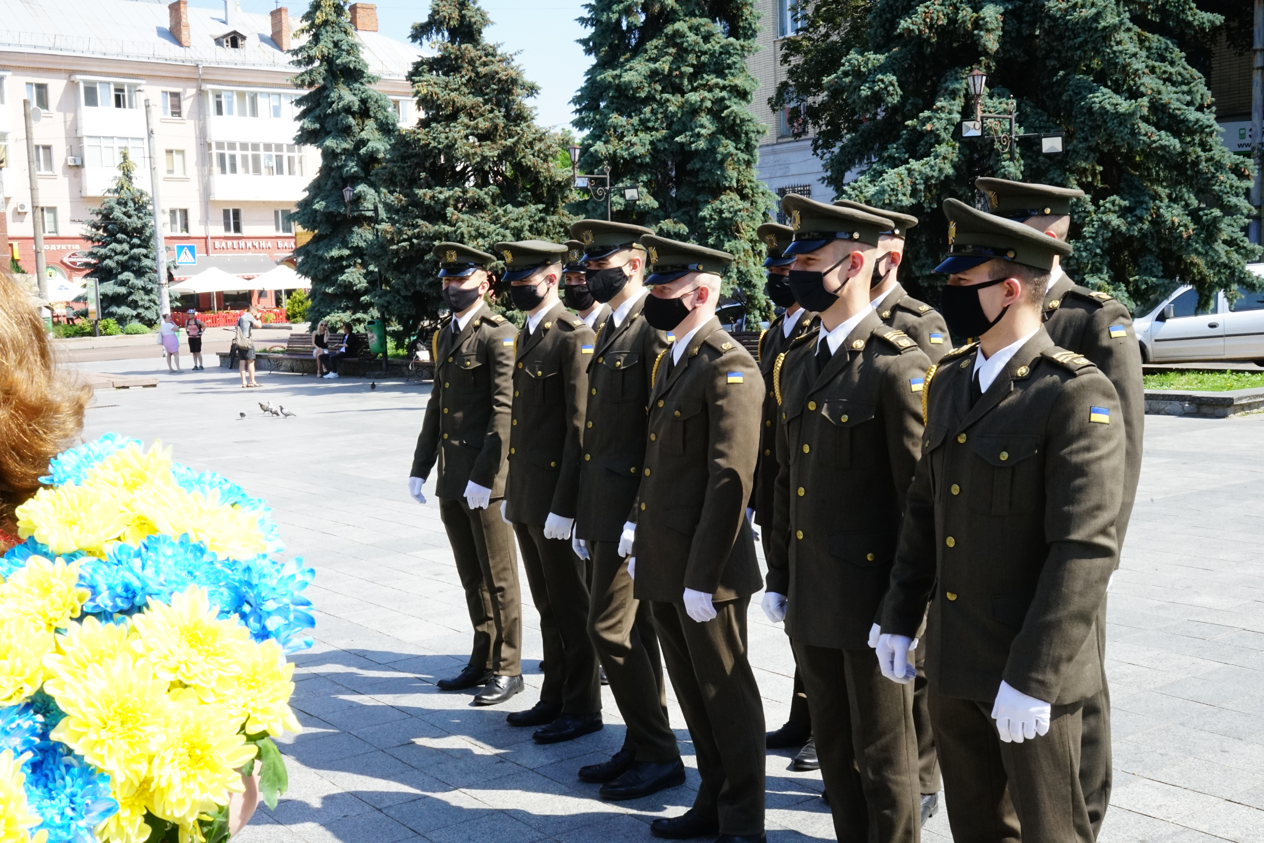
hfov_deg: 49.6
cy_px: 422
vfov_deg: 34.2
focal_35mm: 39
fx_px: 1369
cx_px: 632
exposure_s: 1/125
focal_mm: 39
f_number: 25
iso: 1600
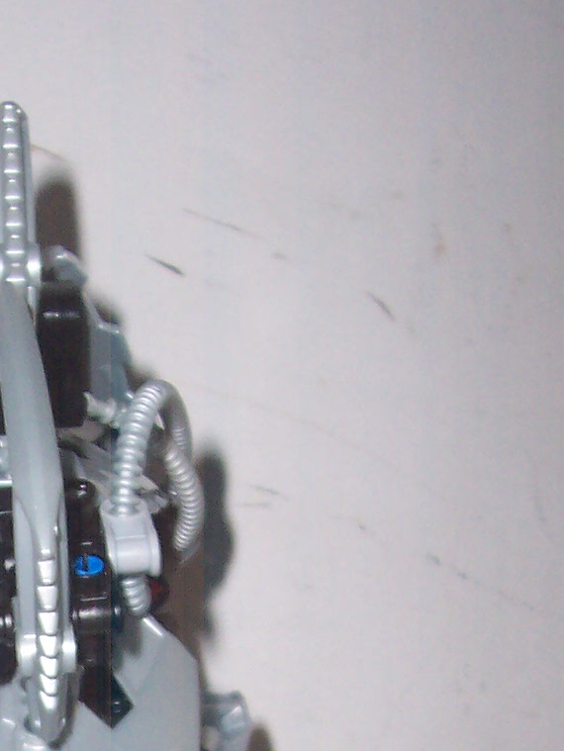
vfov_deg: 18.6
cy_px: 949
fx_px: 2149
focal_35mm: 99
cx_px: -85
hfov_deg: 14.5
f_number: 2.8
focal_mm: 5.6
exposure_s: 1/60
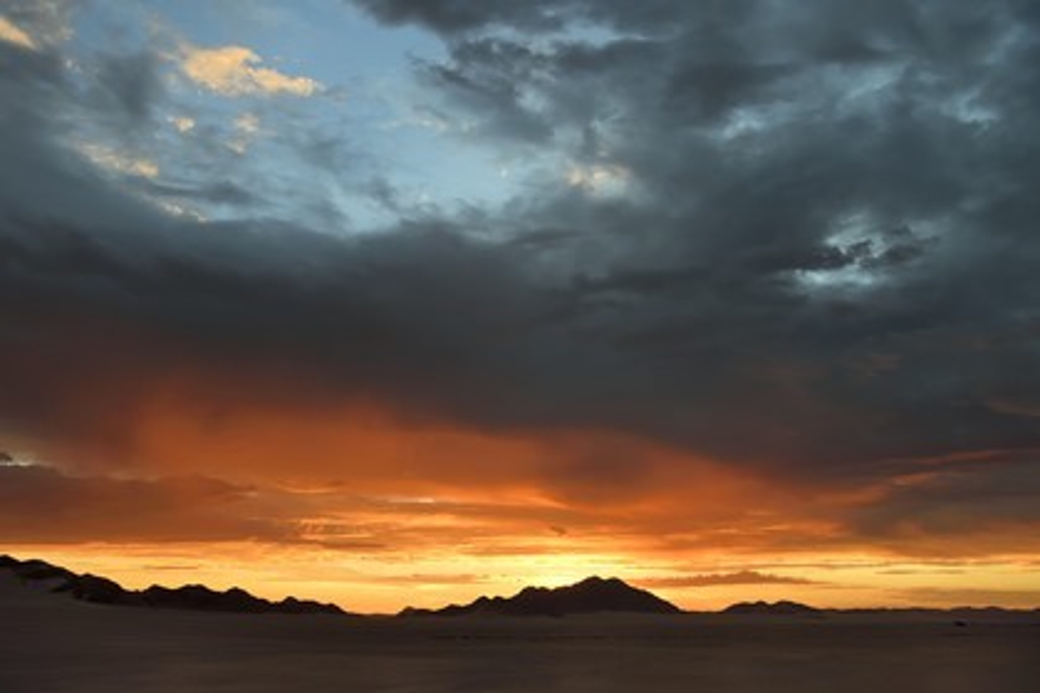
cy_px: 346
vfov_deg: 43.6
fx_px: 867
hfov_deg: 61.9
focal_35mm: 30
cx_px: 520
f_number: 9
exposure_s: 1/60
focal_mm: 30
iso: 200
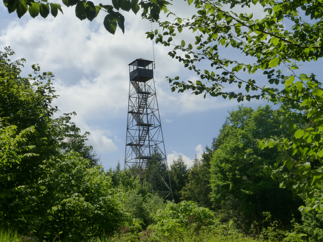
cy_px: 121
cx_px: 162
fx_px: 607
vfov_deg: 22.6
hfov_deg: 29.8
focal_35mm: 65
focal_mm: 11
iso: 200
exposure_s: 1/2000
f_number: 4.8
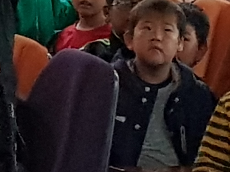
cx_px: 167
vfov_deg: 11.5
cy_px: 38
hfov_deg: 15.3
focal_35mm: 128
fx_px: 850
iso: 500
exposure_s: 1/60
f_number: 1.7
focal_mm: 4.2
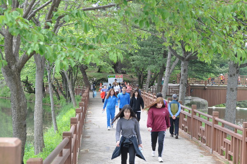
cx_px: 124
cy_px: 82
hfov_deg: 27.0
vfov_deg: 18.2
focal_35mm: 75
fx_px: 514
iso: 200
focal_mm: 50
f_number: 5.6
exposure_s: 1/125
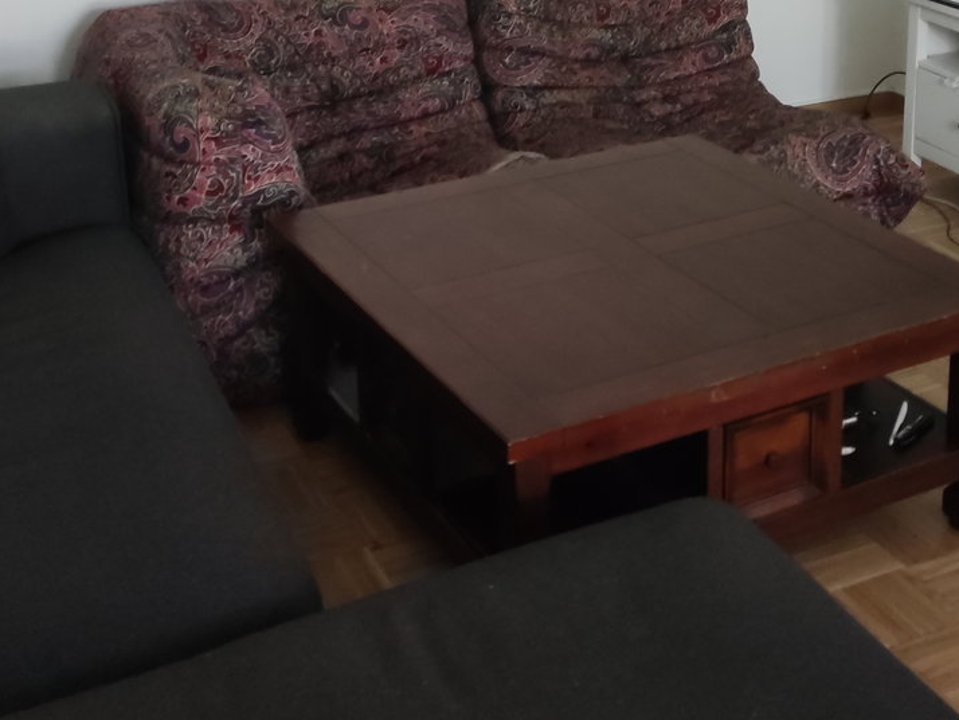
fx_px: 1552
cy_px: 21
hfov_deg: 34.2
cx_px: 579
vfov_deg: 25.0
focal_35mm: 56
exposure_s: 1/33
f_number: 1.79
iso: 1781
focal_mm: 4.71
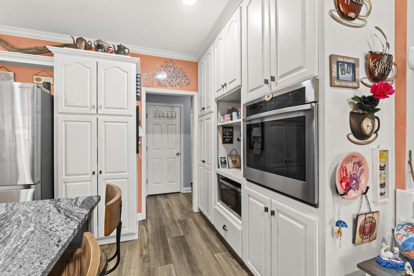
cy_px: 138
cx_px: 207
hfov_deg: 100.4
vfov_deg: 77.3
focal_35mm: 15
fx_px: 172
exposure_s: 1/1.25
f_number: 9
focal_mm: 10
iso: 250
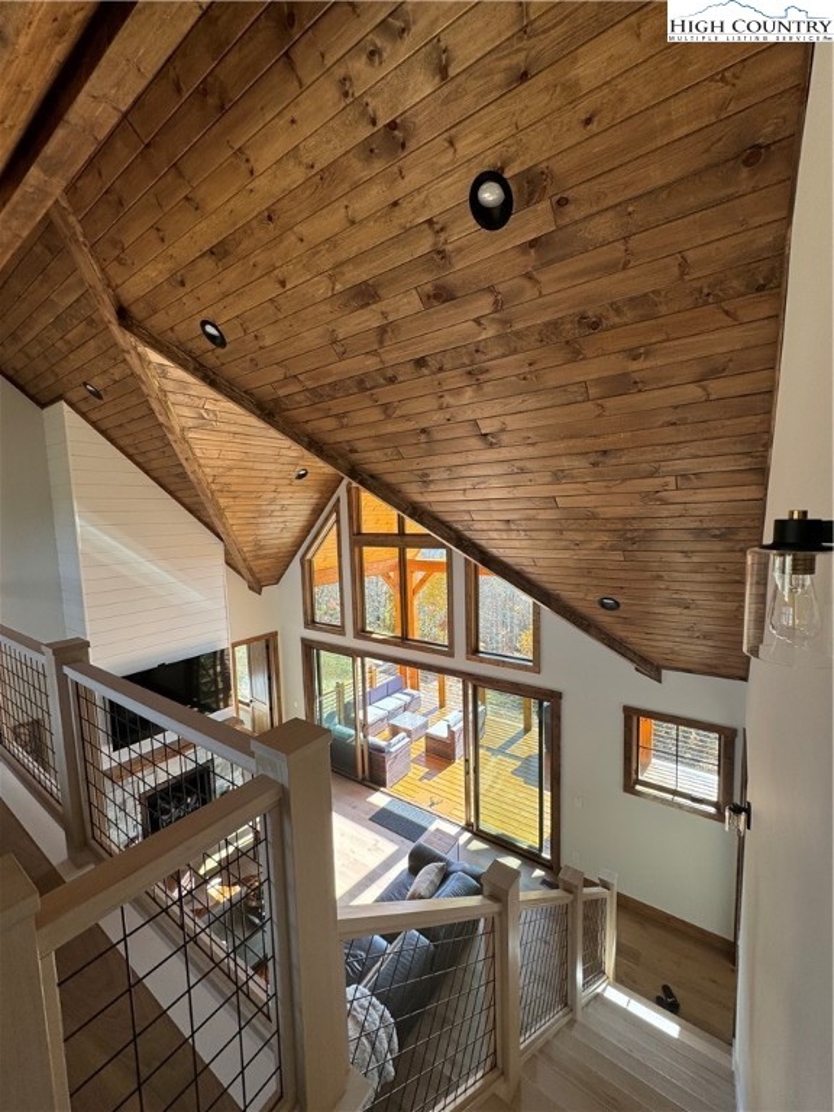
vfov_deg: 102.1
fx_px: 450
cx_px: 417
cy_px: 556
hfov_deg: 85.7
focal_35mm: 14
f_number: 2.2
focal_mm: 2.22
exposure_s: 1/108
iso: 40
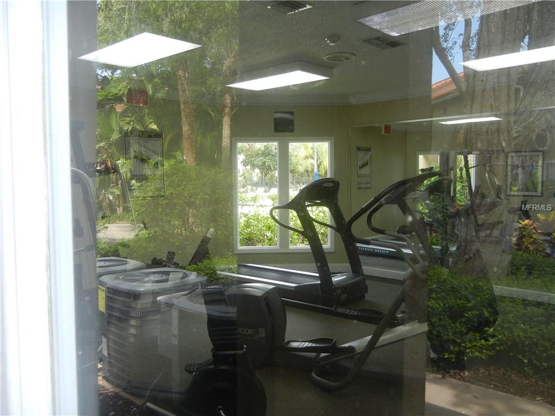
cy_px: 208
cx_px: 278
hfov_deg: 60.0
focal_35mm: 30
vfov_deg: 46.8
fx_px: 481
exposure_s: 1/79.4
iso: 160
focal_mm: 5.4
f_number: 3.5
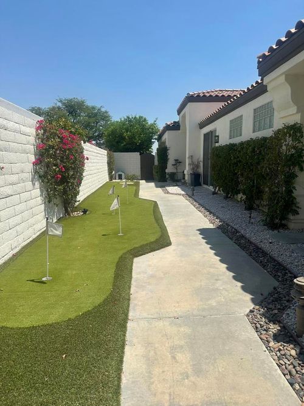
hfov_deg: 56.8
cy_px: 203
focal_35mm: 24
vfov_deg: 71.6
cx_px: 152
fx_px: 281
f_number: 1.78
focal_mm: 6.86
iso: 80
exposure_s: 1/7576
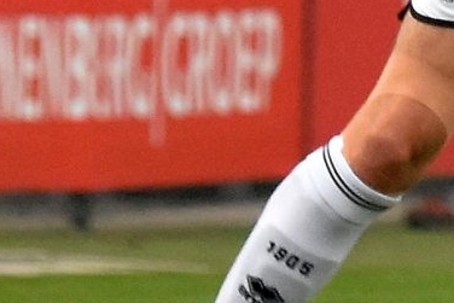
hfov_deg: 1.7
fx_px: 14969
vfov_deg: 1.2
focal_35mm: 1187
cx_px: 970
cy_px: -215
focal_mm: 155
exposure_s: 1/1000
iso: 1600
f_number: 3.5
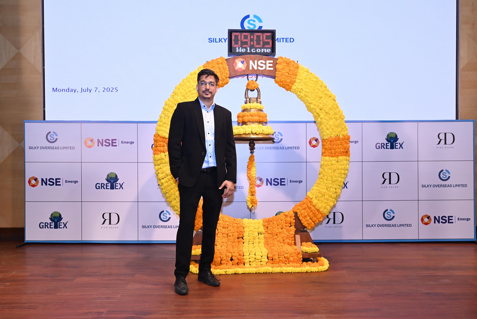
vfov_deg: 38.9
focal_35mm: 34
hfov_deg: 55.8
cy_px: 160
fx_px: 451
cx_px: 238
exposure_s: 1/125
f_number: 5
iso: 1600
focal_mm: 34
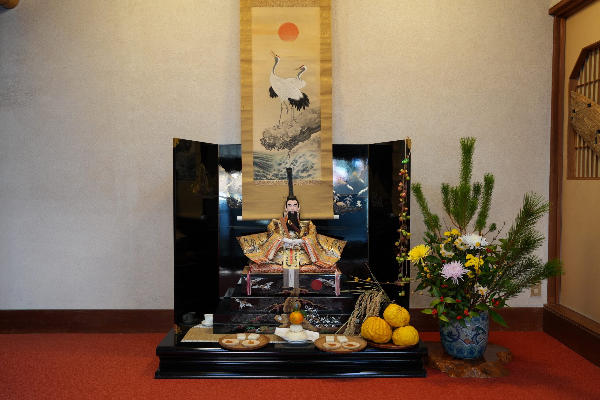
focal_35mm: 32
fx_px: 533
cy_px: 200
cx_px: 300
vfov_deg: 41.1
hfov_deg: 58.7
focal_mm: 32
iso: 320
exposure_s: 1/50
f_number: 2.8
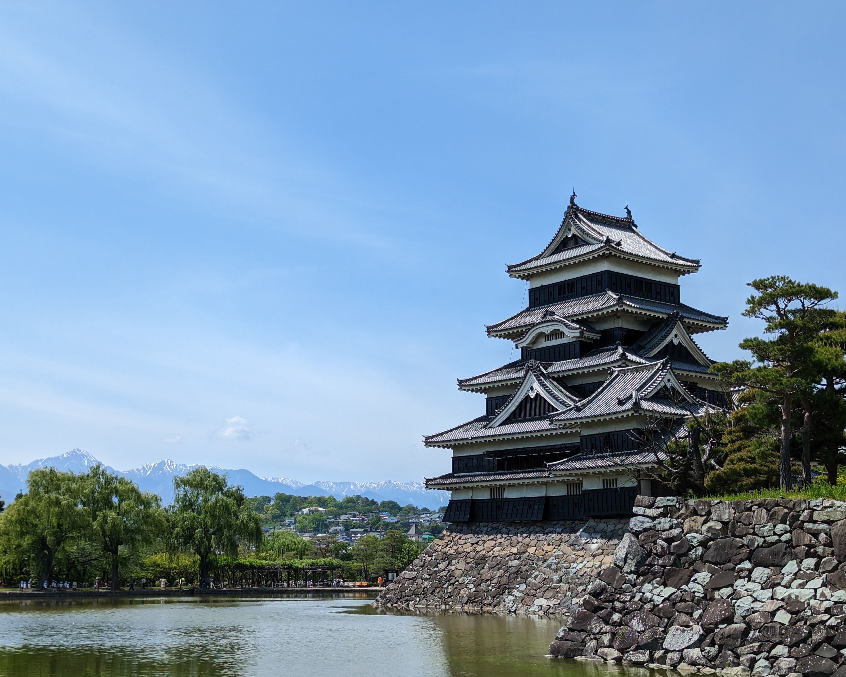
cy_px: 339
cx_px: 403
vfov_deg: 30.3
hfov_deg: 37.3
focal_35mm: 50
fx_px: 1252
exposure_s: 1/3040
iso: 62
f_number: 1.85
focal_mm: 6.81
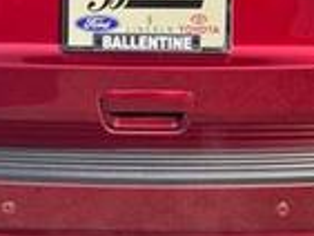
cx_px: 143
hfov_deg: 11.5
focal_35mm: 171
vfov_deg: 8.6
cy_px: -7
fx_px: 1552
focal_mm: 6.86
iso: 64
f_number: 1.78
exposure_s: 1/1395
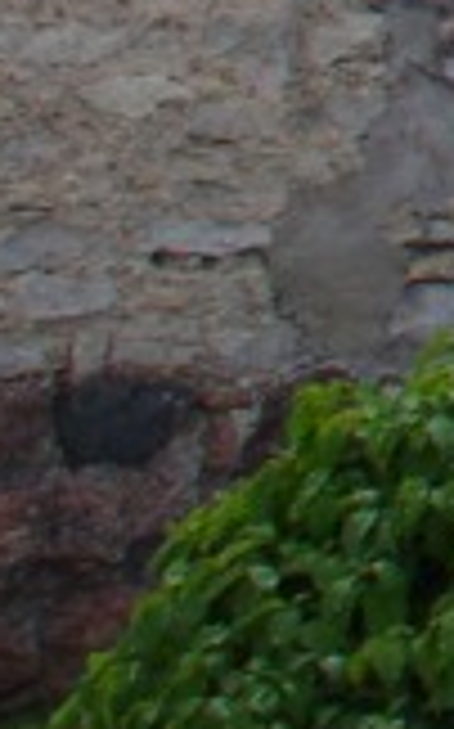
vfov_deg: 5.4
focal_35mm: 369
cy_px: -1454
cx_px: 2989
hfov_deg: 3.1
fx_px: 7318
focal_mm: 24
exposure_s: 1/125
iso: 400
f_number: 11
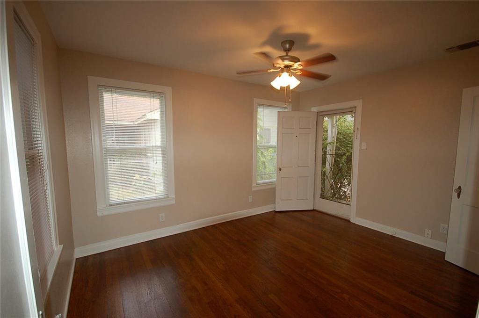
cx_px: 240
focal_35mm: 15
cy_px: 159
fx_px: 199
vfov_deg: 77.2
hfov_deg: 100.5
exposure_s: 1/60
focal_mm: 10
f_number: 4
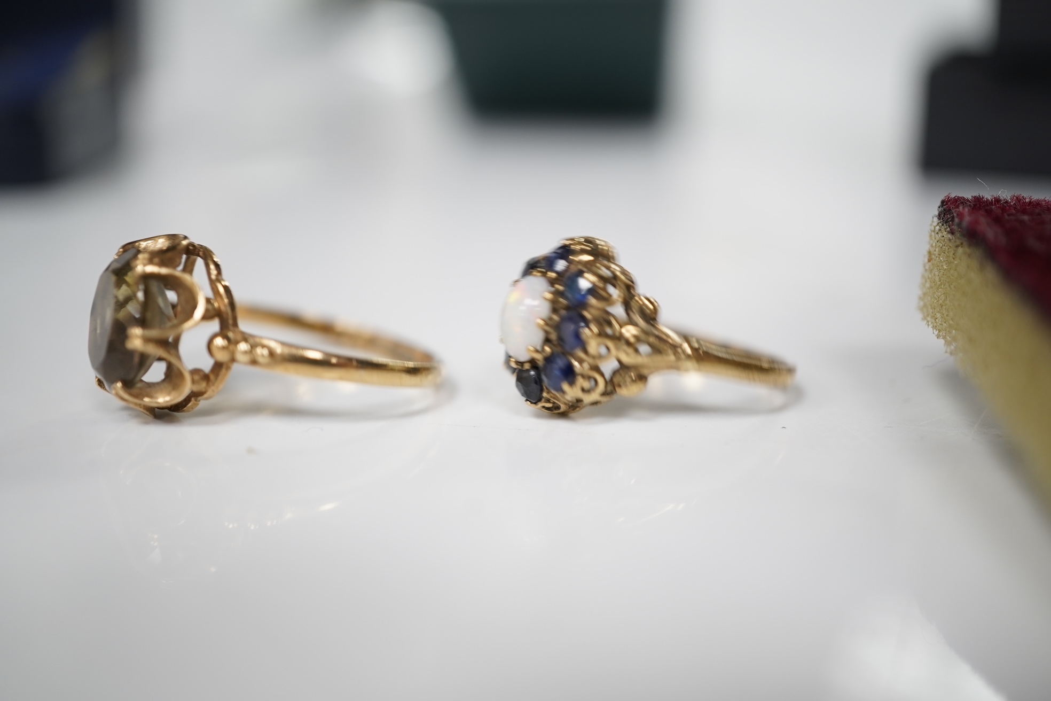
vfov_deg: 29.9
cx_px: 526
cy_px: 350
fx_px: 1314
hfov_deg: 43.6
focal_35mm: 45
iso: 400
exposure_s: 1/50
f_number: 4.5
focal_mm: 30
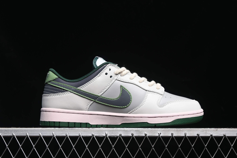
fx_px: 494
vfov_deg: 18.2
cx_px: 118
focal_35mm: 75
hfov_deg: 27.0
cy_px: 79
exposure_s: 1/60
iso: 160
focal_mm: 50
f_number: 6.3
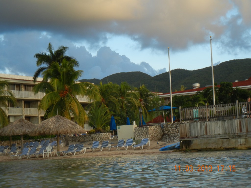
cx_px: 126
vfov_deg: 16.6
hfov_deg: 22.0
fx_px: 645
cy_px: 94
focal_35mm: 89
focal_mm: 16
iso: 160
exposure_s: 1/96.7
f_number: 4.4
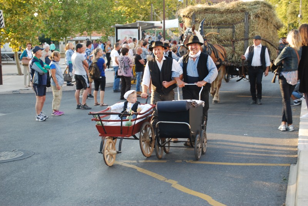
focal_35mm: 60
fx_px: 514
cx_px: 154
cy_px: 103
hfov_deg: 33.3
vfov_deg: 22.7
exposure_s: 1/50
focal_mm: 40
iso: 200
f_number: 5.3
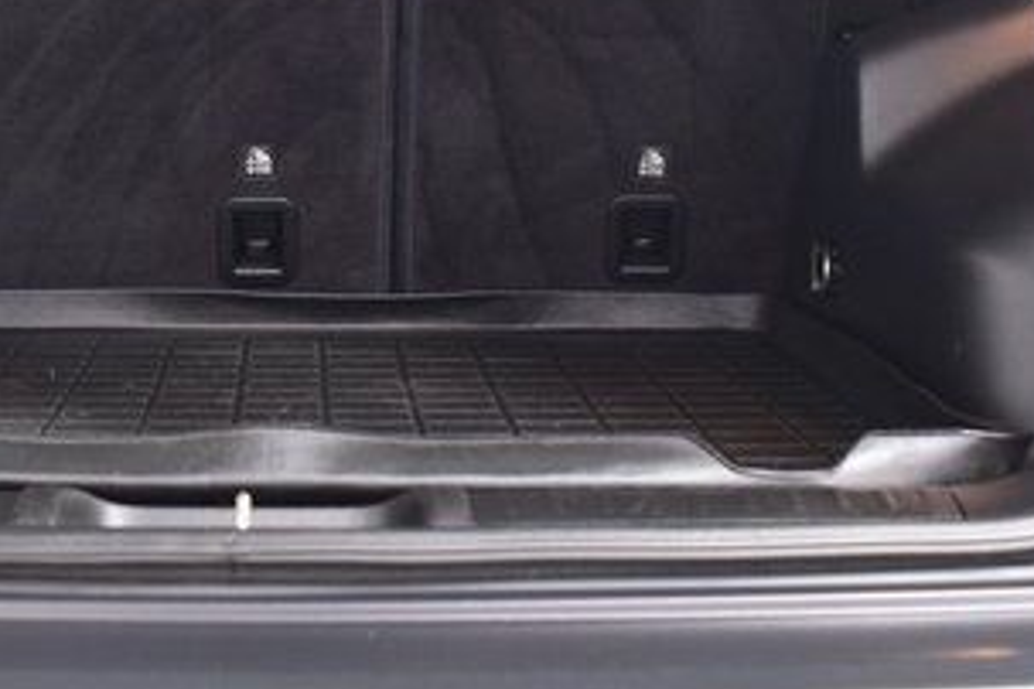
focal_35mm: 76
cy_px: 189
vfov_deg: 17.9
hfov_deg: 26.3
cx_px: 259
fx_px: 2183
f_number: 3.2
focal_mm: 24
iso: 1600
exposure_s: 1/15
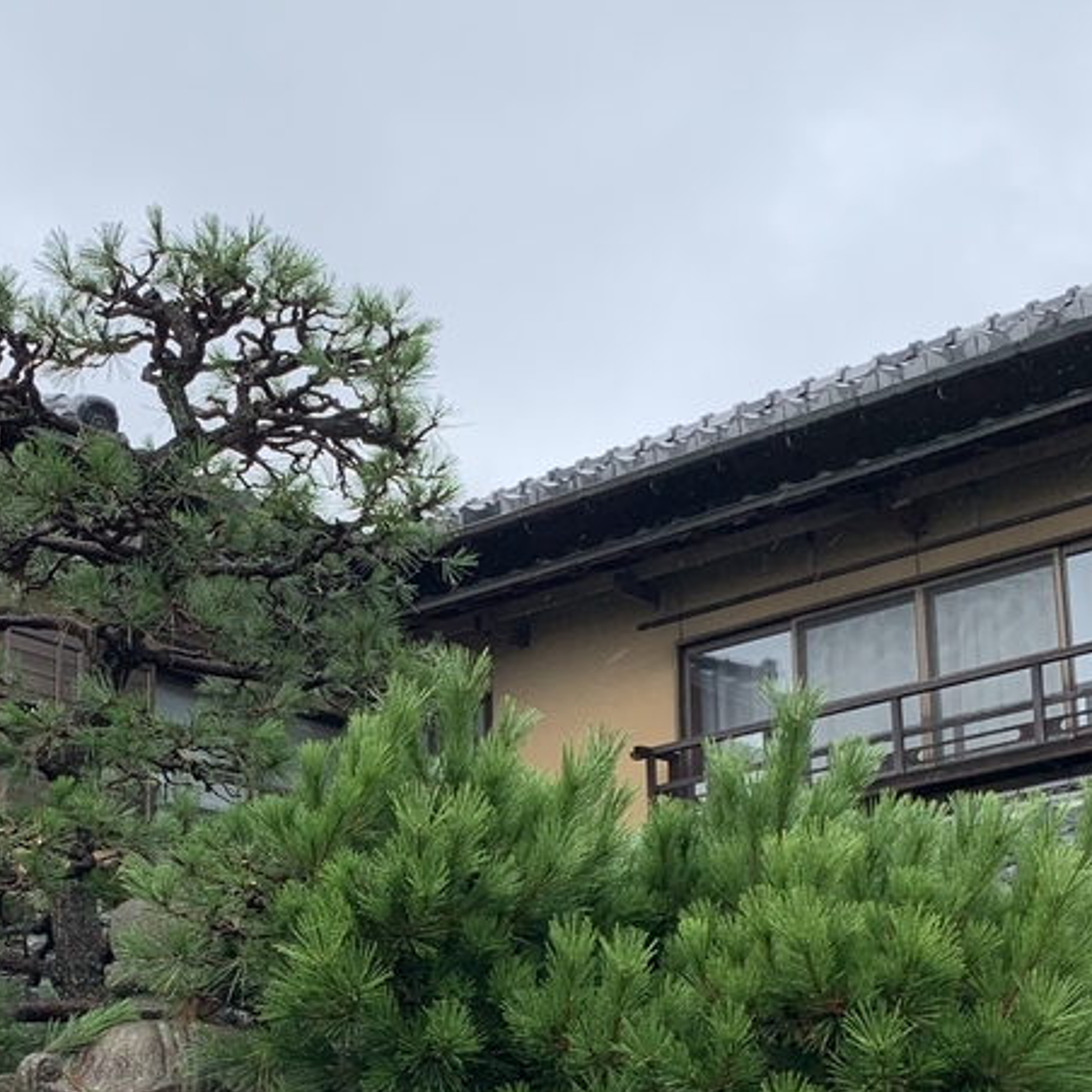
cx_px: 266
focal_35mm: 61
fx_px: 2177
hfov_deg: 27.7
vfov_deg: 27.3
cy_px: 945
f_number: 1.8
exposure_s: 1/474
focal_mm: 4.25
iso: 25
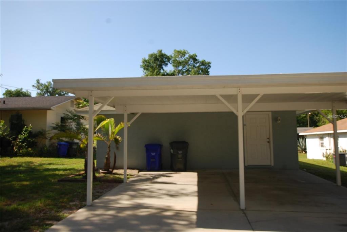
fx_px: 289
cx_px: 174
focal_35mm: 30
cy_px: 116
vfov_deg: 43.7
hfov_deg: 61.9
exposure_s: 1/200
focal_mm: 20
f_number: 7.1
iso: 100
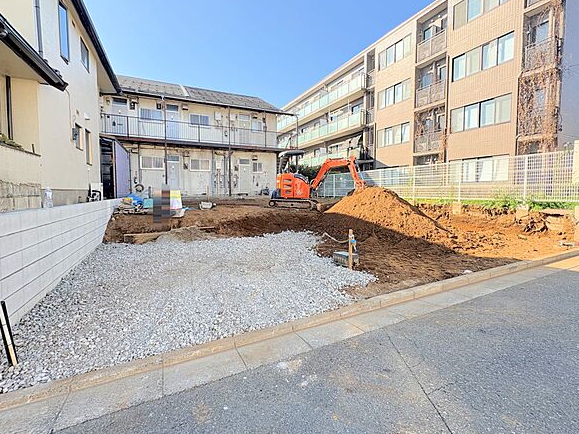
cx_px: 283
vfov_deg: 81.6
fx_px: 251
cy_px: 204
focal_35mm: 15
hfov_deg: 98.2
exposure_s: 1/561
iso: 64
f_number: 2.2
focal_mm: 2.22
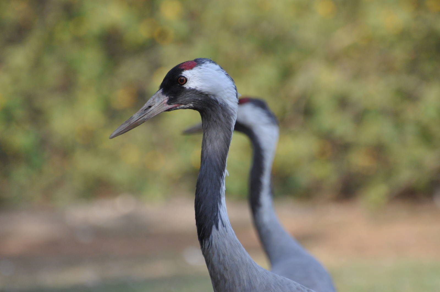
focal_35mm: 450
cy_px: 146
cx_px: 220
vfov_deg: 3.0
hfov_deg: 4.6
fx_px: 5494
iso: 720
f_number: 5.6
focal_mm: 300
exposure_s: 1/1000
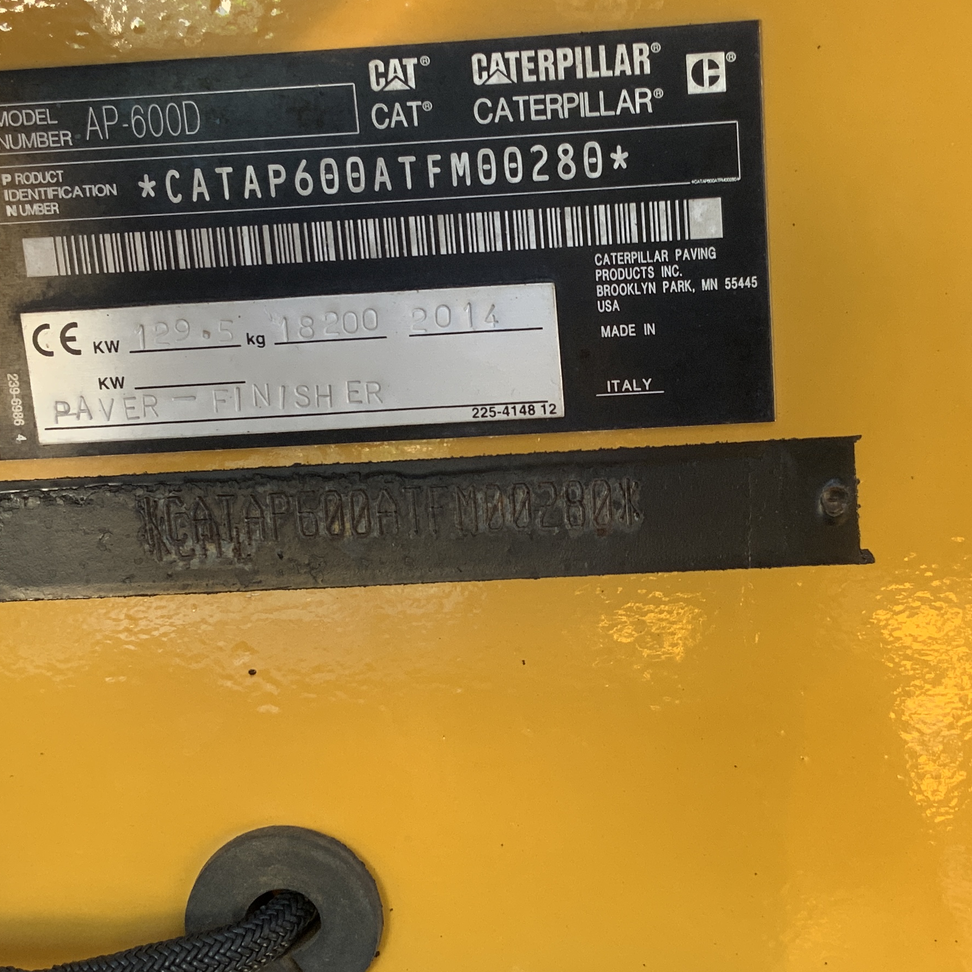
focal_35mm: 58
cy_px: 478
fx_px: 1843
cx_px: 586
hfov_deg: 29.5
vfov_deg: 29.6
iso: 64
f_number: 1.8
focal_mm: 3
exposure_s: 1/109
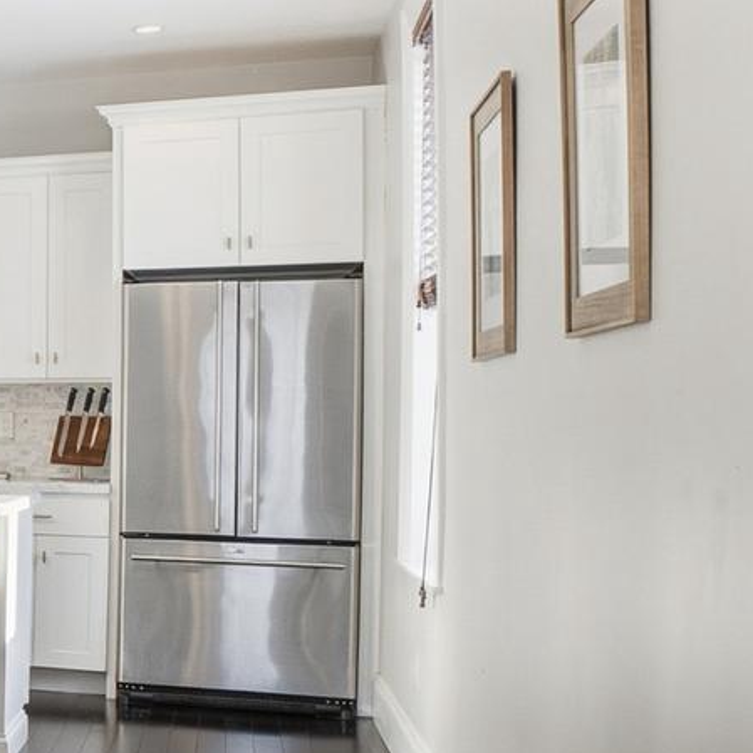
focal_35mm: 62
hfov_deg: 20.6
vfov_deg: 27.7
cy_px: 444
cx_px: -558
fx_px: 1526
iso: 400
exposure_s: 1/500
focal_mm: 16
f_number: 8
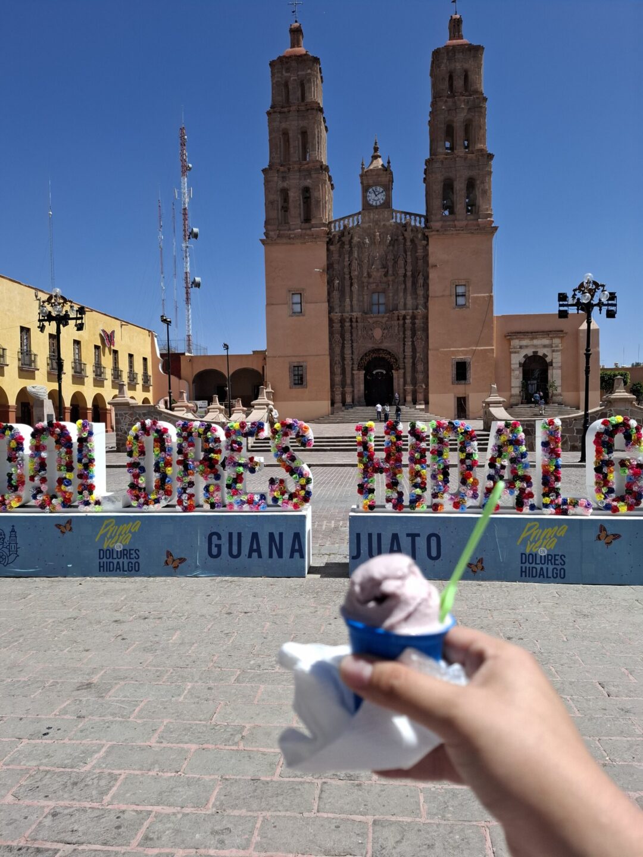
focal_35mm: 23
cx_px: 322
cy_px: 428
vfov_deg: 73.9
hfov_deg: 58.9
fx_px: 570
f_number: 1.8
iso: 50
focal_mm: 5.54
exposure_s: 1/1869
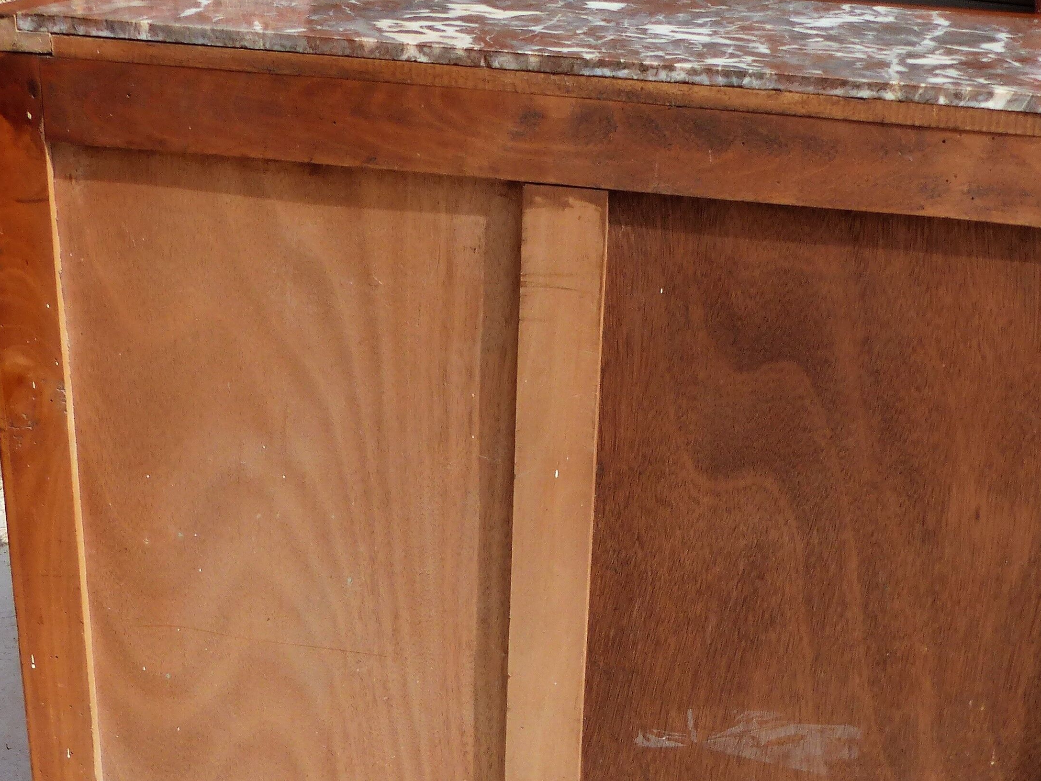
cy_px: 544
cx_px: 626
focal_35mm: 57
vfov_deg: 25.5
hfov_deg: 33.7
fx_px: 1714
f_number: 4
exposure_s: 1/800
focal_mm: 5.4
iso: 100
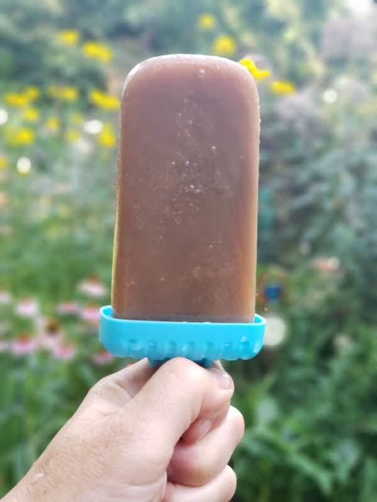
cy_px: 251
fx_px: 755
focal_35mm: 52
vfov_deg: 36.8
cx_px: 188
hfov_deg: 28.0
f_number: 2.4
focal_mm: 6
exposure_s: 1/30
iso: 50
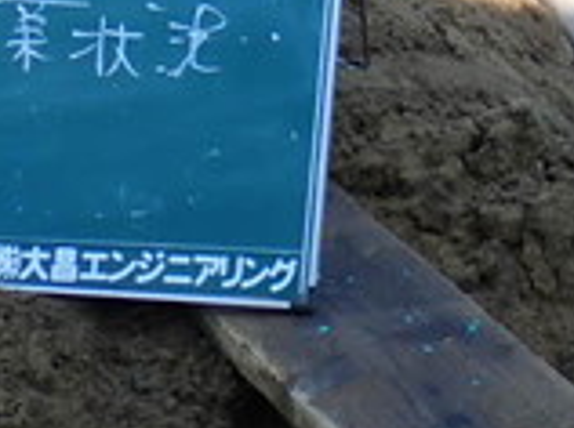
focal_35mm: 142
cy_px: -225
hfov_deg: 13.5
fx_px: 2351
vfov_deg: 10.1
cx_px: 690
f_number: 3.5
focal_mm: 6.42
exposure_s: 1/250
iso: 100
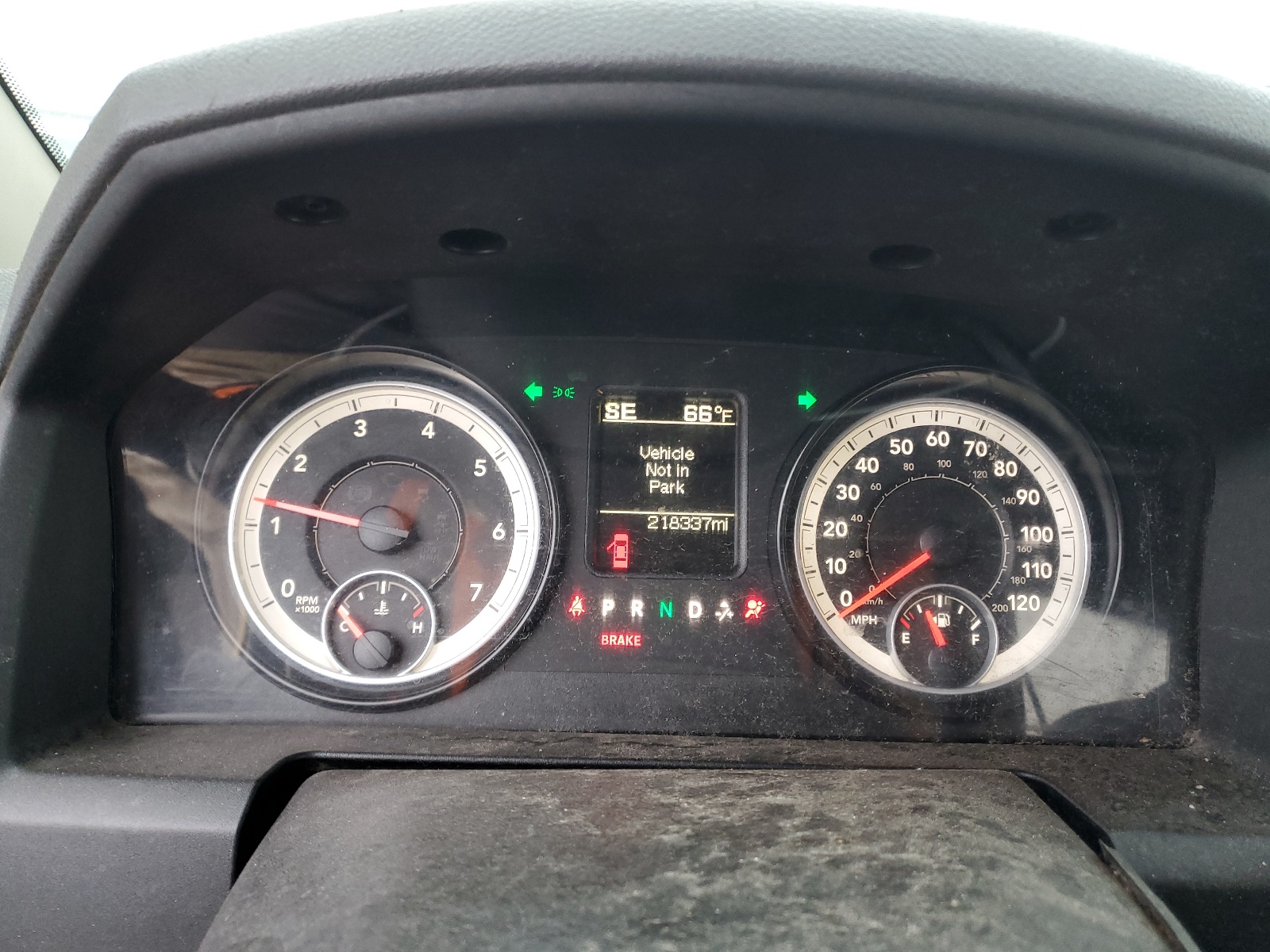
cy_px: 476
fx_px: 954
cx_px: 635
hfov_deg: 67.3
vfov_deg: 53.1
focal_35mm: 26
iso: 118
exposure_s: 1/60.2
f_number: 1.5
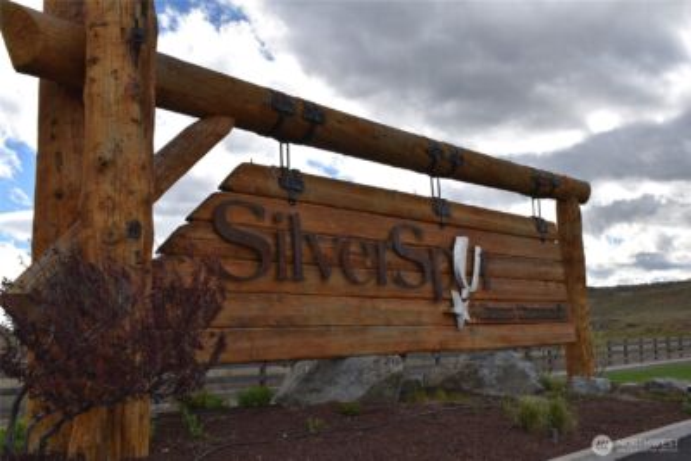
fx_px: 720
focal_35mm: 38
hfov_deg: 51.3
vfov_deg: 35.5
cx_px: 346
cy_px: 230
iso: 100
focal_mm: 25
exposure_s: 1/200
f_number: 10
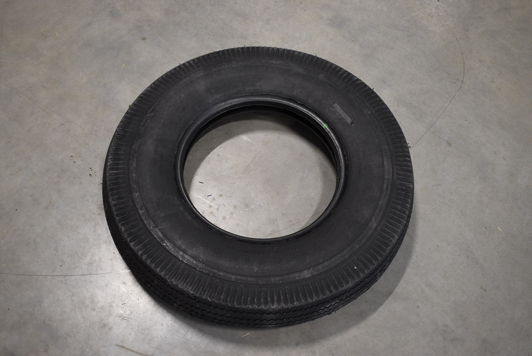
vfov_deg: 38.4
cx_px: 266
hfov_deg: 55.1
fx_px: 510
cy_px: 178
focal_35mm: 34
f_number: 4.5
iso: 1250
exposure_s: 1/80
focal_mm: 23
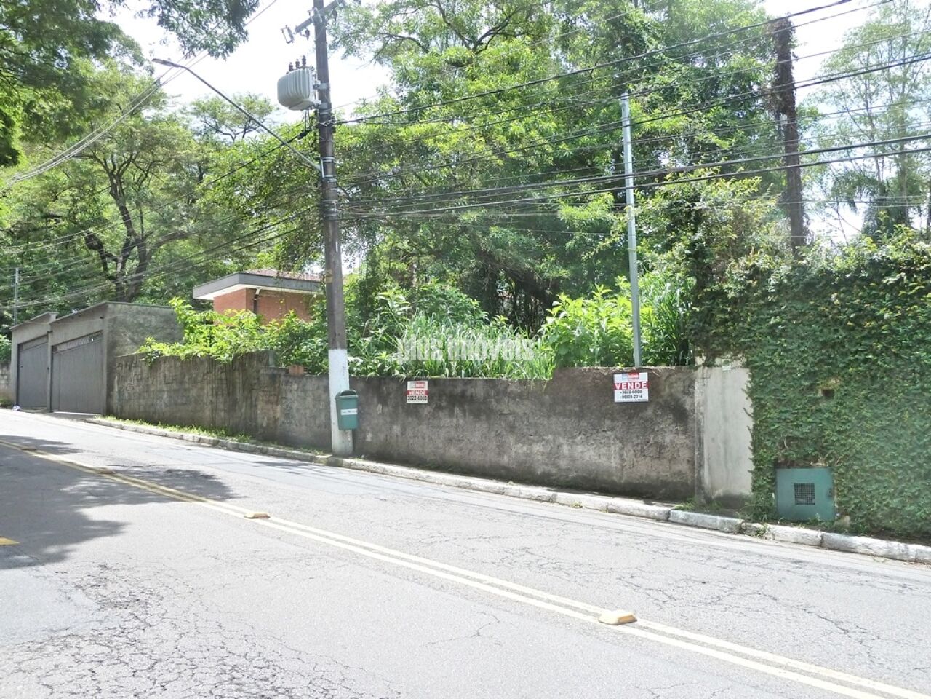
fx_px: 861
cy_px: 350
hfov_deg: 56.8
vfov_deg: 44.2
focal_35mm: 32
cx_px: 466
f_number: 4
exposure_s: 1/250
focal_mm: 5.3
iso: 125
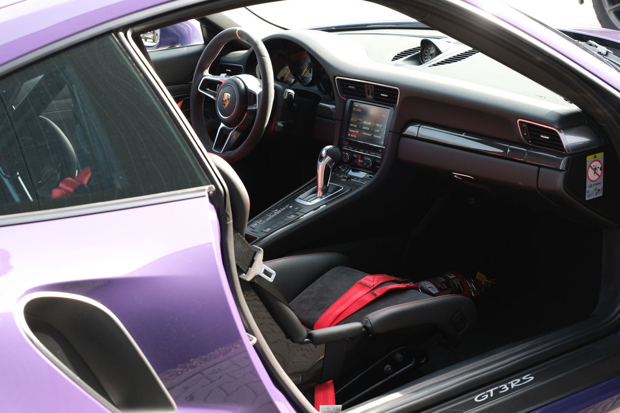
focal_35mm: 75
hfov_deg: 27.0
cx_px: 310
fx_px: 1291
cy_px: 206
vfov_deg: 18.2
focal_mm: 50
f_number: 4.8
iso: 250
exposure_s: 1/75
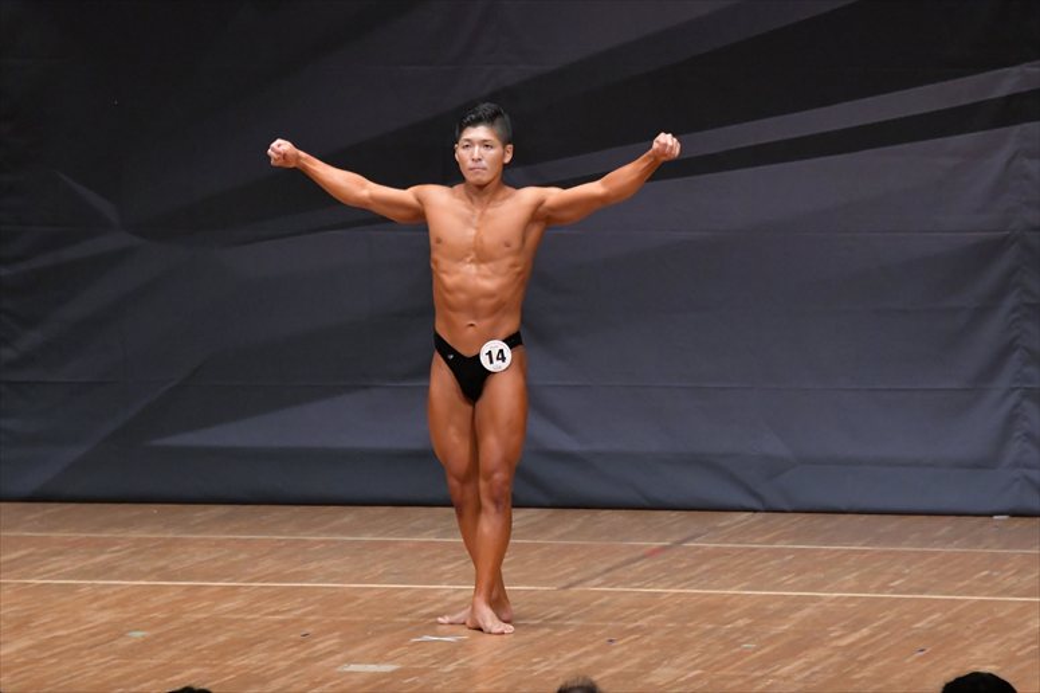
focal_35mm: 255
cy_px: 346
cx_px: 520
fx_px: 7363
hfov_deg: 8.1
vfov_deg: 5.4
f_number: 5.6
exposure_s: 1/400
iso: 6400
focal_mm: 170
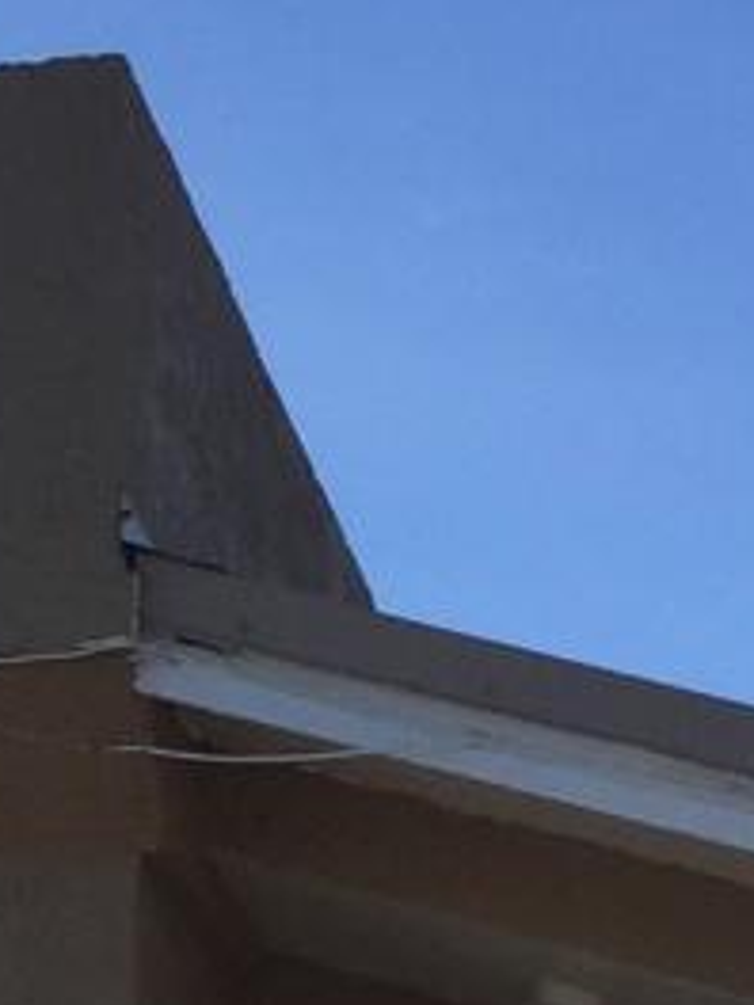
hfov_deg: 6.5
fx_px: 6389
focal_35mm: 220
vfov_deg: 8.3
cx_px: -979
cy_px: 2368
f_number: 2.2
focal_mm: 4.15
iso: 32
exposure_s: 1/1647
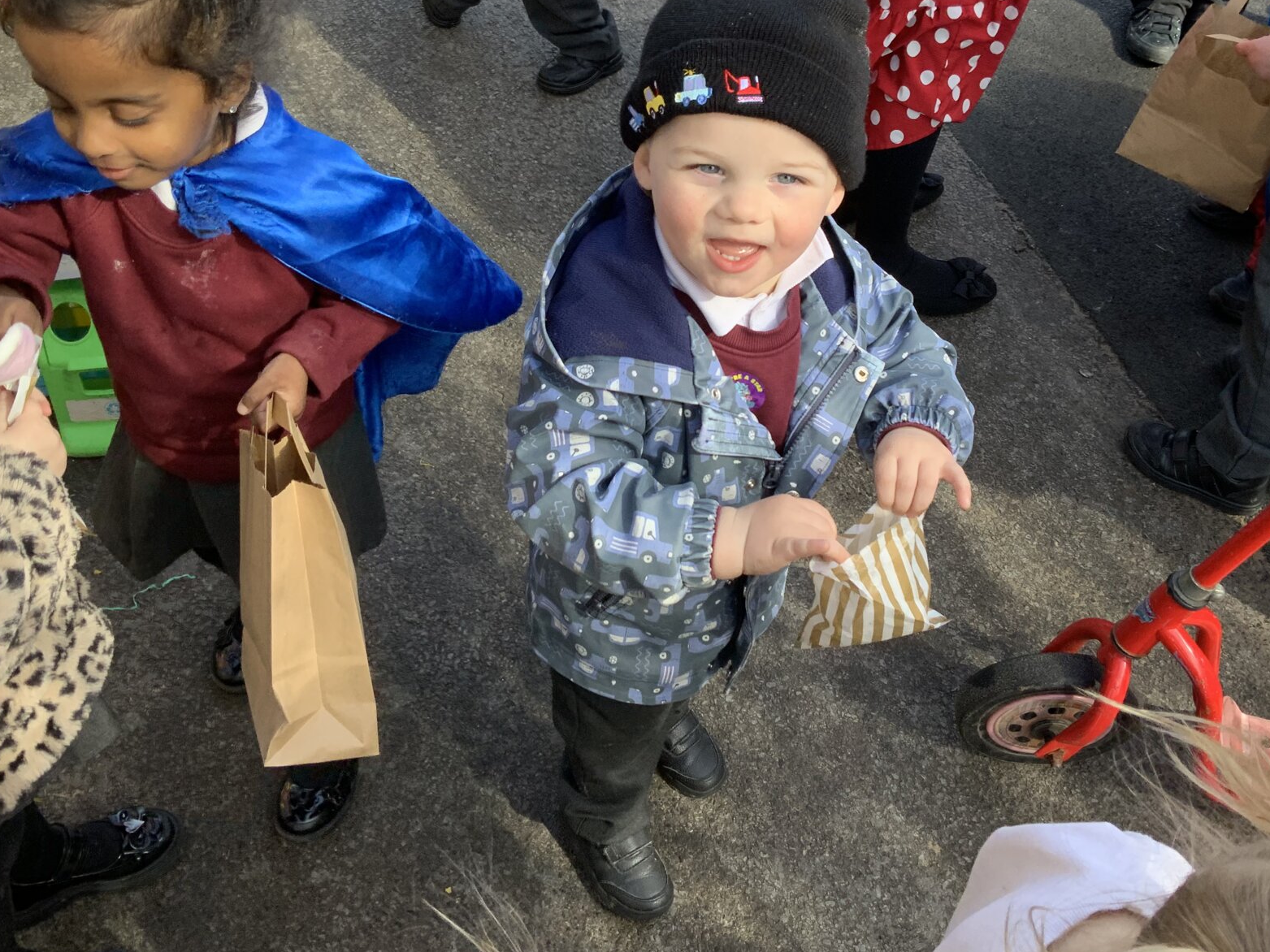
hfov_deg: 48.9
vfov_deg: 37.5
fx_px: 1394
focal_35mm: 38
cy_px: 372
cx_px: 694
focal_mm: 3
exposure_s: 1/358
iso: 16
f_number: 1.8
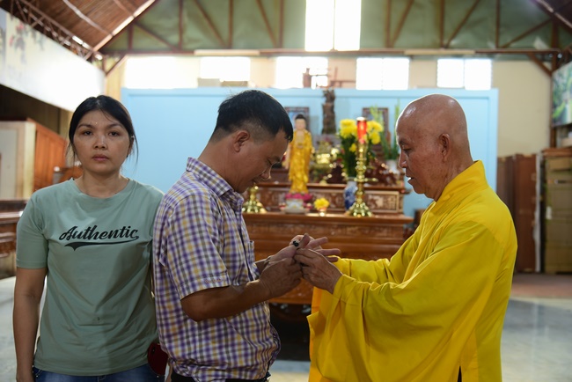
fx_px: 731
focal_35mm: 46
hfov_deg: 42.7
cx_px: 286
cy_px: 191
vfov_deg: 29.3
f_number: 4
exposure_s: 1/25
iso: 320
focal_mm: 46
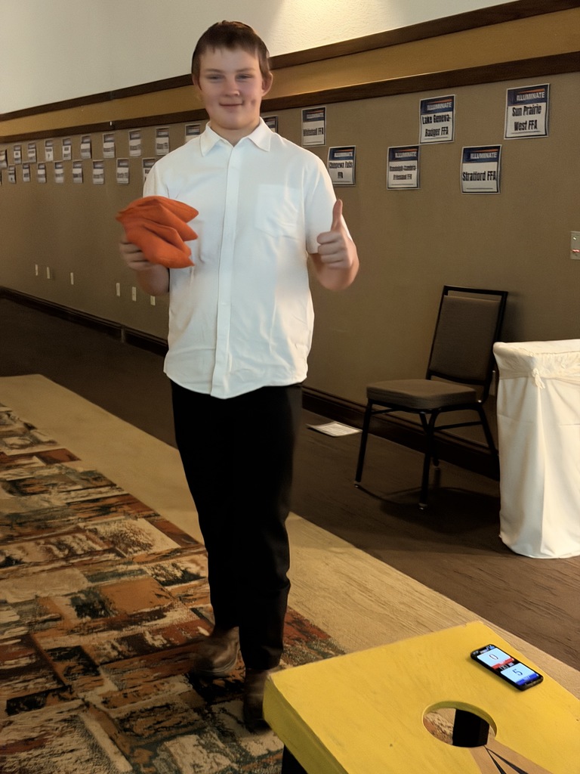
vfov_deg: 39.7
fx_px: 1072
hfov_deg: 30.3
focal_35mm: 48
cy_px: 387
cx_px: 290
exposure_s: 1/20
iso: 640
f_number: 1.78
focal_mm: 6.76
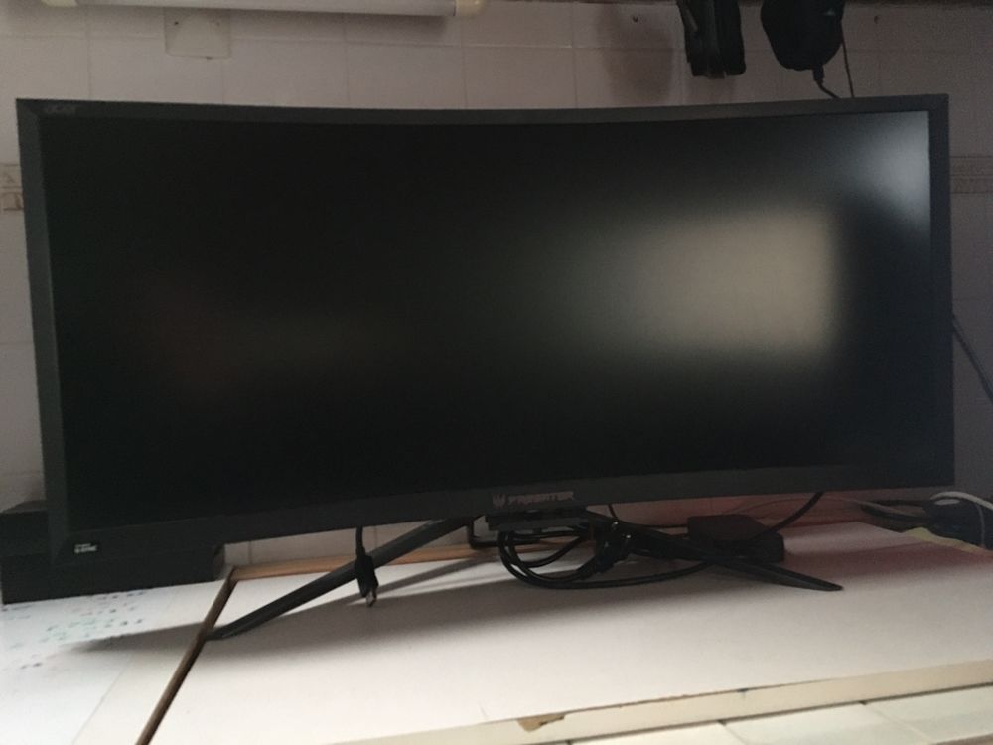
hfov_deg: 61.7
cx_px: 496
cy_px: 372
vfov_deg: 48.2
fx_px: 832
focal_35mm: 29
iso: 200
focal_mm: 4.15
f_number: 2.2
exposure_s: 1/4
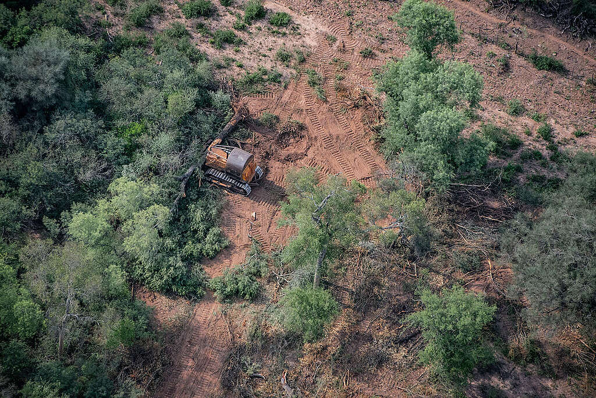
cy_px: 199
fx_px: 3313
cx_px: 298
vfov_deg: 6.9
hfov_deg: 10.3
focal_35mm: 200
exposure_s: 1/1250
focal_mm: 200
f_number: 7.1
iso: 2800
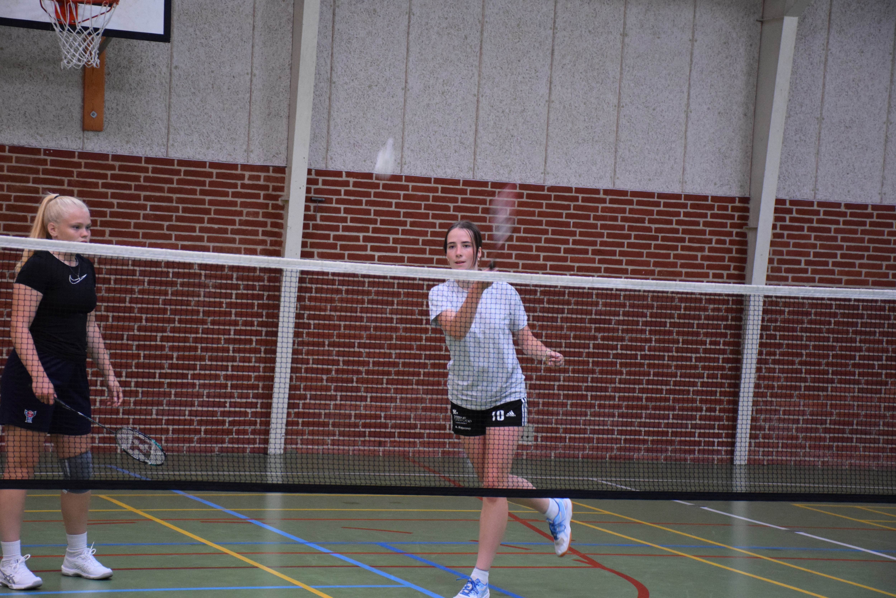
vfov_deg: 13.8
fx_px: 2464
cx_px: 448
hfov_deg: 20.6
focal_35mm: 99
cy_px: 299
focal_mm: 66
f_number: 5
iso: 3200
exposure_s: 1/200
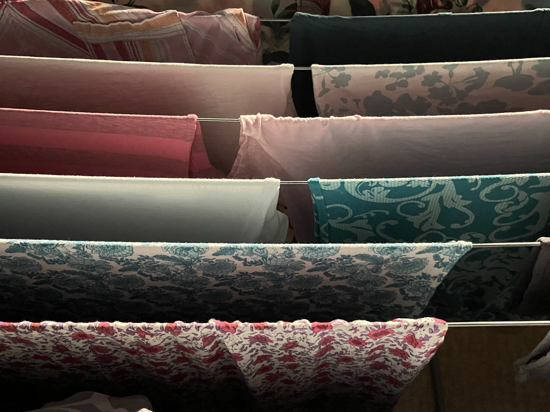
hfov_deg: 58.3
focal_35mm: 31
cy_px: 205
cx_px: 295
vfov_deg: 45.4
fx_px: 493
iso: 5000
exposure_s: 1/30
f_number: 1.6
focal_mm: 5.1
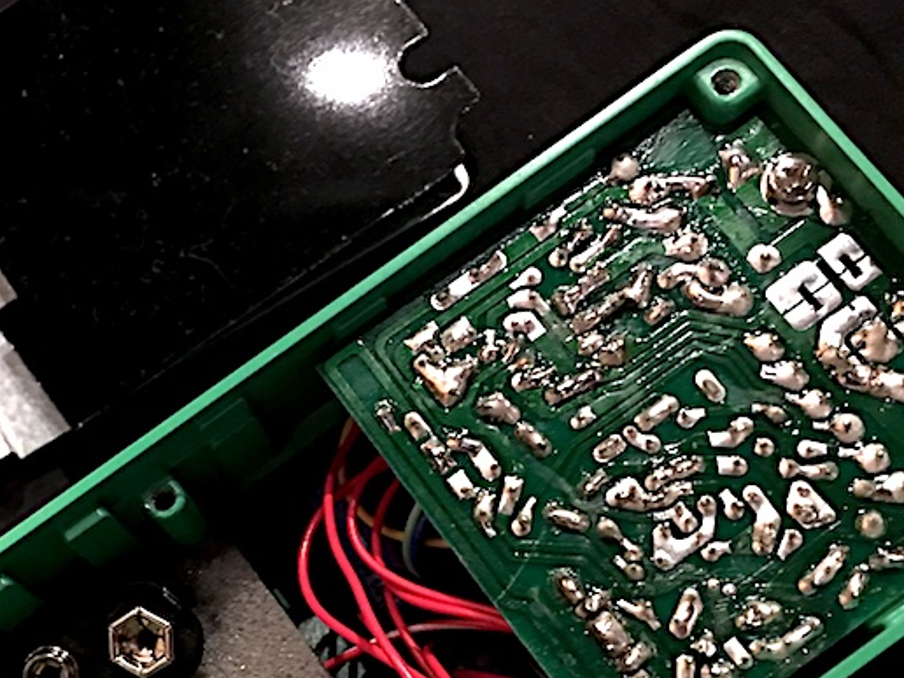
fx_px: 1410
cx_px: 343
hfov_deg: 35.4
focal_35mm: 54
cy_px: 536
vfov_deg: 26.6
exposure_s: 1/4
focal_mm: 4.15
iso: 80
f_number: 2.2
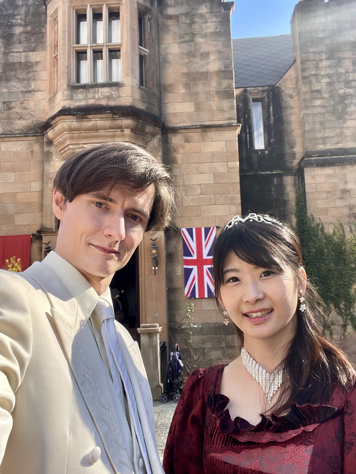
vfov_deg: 60.0
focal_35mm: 30
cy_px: 237
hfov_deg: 46.8
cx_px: 178
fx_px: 411
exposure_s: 1/164
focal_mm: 2.71
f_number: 2.2
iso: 25
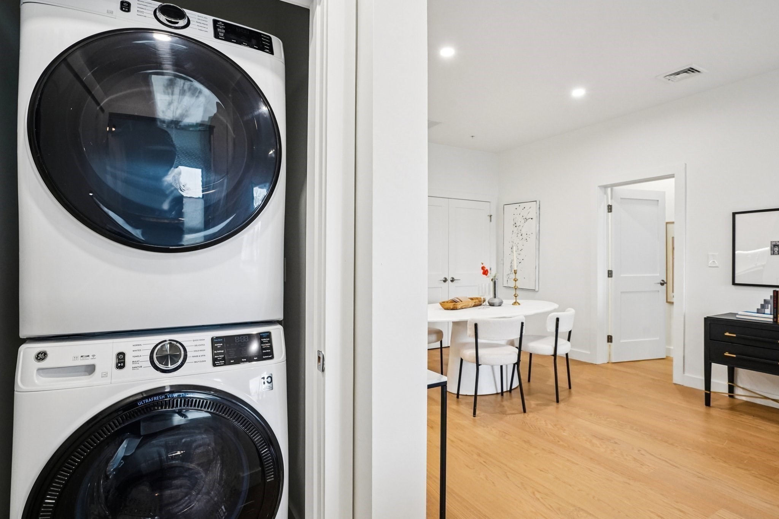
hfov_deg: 90.0
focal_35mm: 18
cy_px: 260
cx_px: 390
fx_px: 389
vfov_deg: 67.4
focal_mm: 18
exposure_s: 1/30
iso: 800
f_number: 8
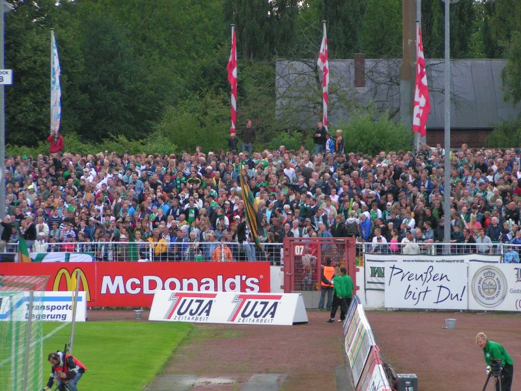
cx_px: 260
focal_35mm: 188
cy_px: 196
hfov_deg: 10.5
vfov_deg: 7.9
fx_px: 2830
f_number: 3.5
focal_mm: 28.8
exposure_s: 1/125
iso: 200
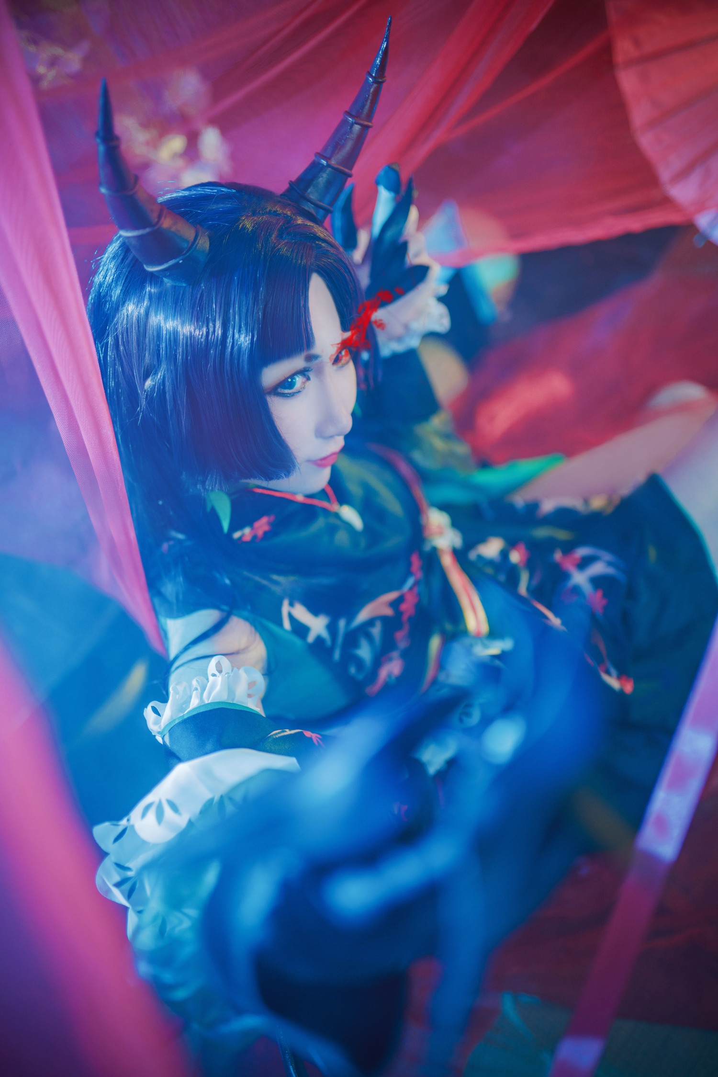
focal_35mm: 35
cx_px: 359
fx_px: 1047
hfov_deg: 37.9
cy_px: 538
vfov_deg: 54.4
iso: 100
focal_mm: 35
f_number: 1.4
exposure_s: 1/200
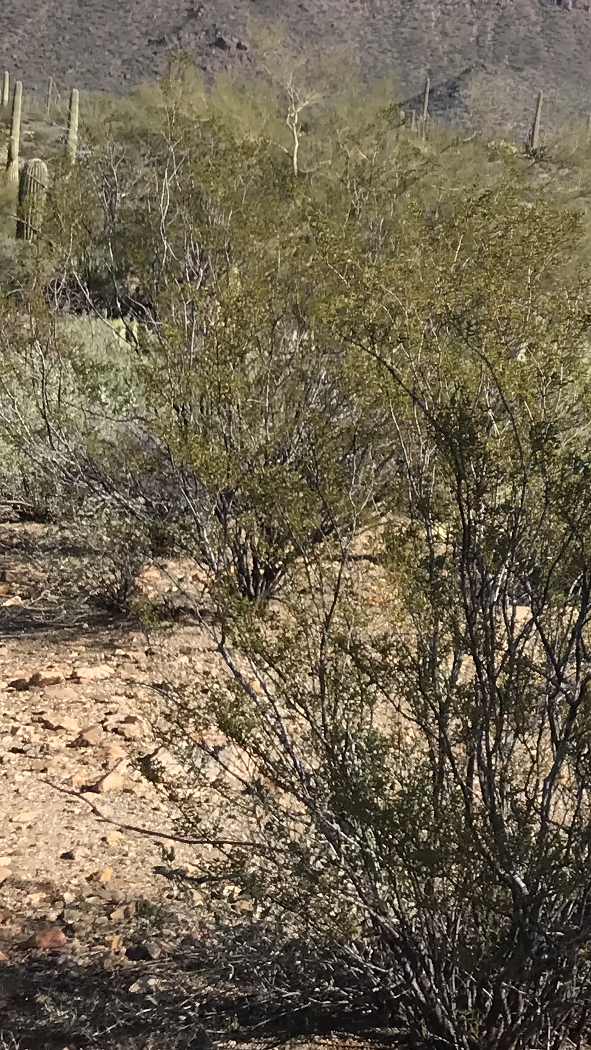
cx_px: 1201
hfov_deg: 14.1
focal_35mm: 71
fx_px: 1978
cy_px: 243
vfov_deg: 29.2
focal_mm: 3.99
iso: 20
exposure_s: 1/2128
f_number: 1.8
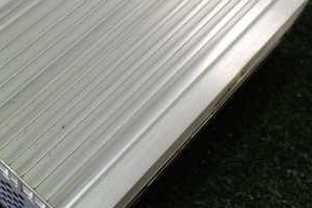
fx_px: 546
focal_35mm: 63
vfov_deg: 21.5
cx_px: 103
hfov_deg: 31.6
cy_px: 84
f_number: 2.3
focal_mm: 5.4
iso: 500
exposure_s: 1/125
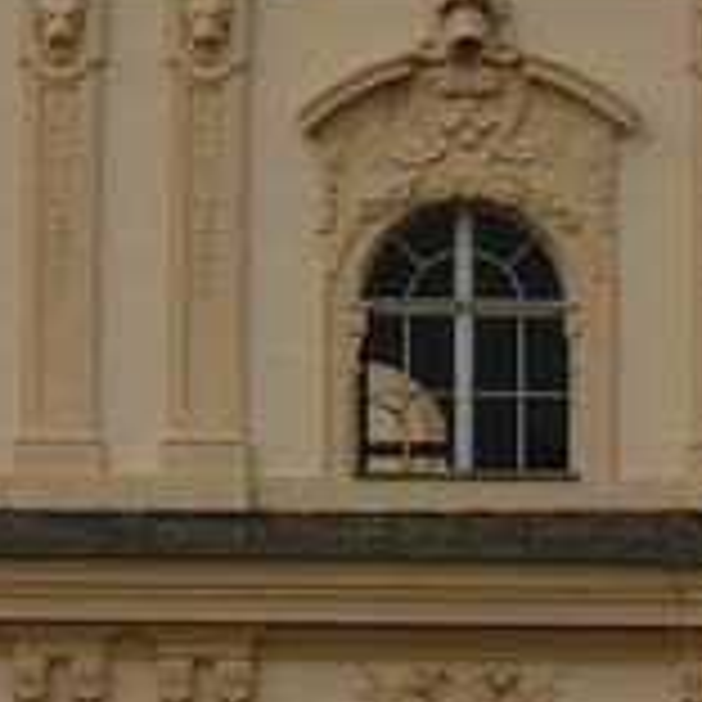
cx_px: -207
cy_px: -522
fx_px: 14455
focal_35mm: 630
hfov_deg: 2.8
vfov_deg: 2.8
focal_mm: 31.3
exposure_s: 1/250
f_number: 5.6
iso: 100
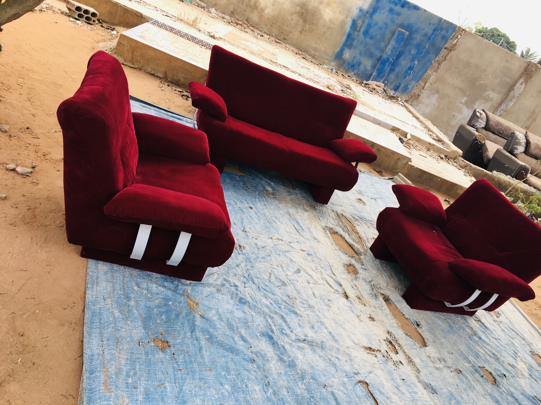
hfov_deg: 61.7
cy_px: 202
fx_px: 453
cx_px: 270
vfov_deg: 48.2
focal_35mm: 29
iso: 25
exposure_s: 1/103
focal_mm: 4.15
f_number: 2.2
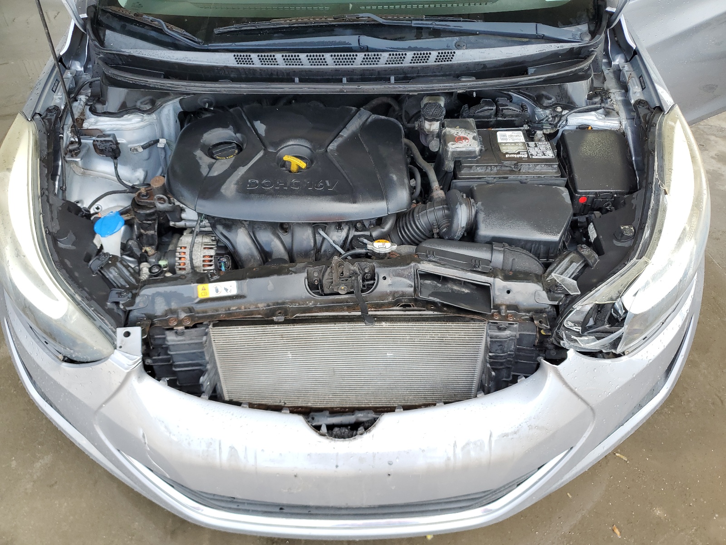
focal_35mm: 26
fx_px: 545
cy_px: 272
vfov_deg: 53.1
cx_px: 363
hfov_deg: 67.3
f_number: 1.5
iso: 50
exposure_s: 1/385
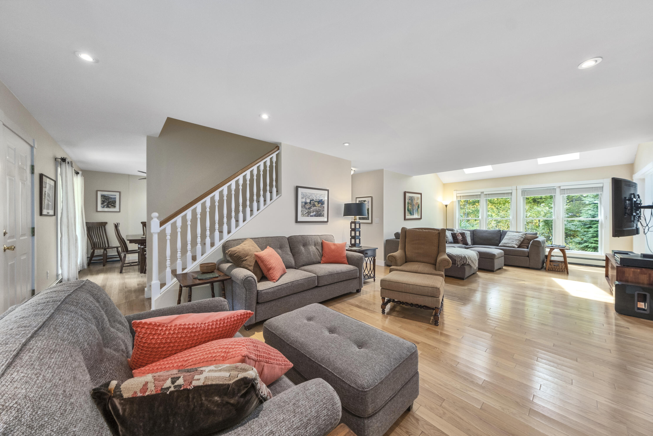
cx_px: 326
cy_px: 218
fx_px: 218
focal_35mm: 12
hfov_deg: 112.6
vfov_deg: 90.0
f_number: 8
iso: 400
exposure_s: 1/10
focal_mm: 8
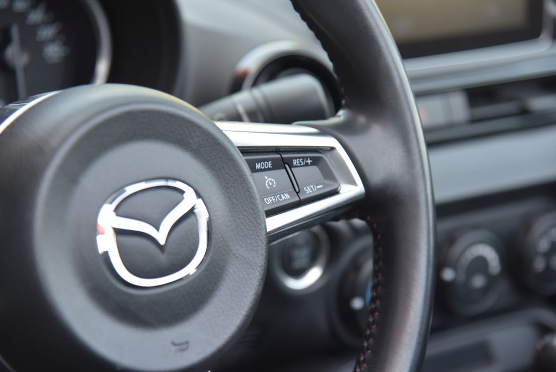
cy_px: 186
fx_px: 1854
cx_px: 278
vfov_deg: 11.4
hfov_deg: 17.1
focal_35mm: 120
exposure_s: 1/80
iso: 500
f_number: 4.5
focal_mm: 120
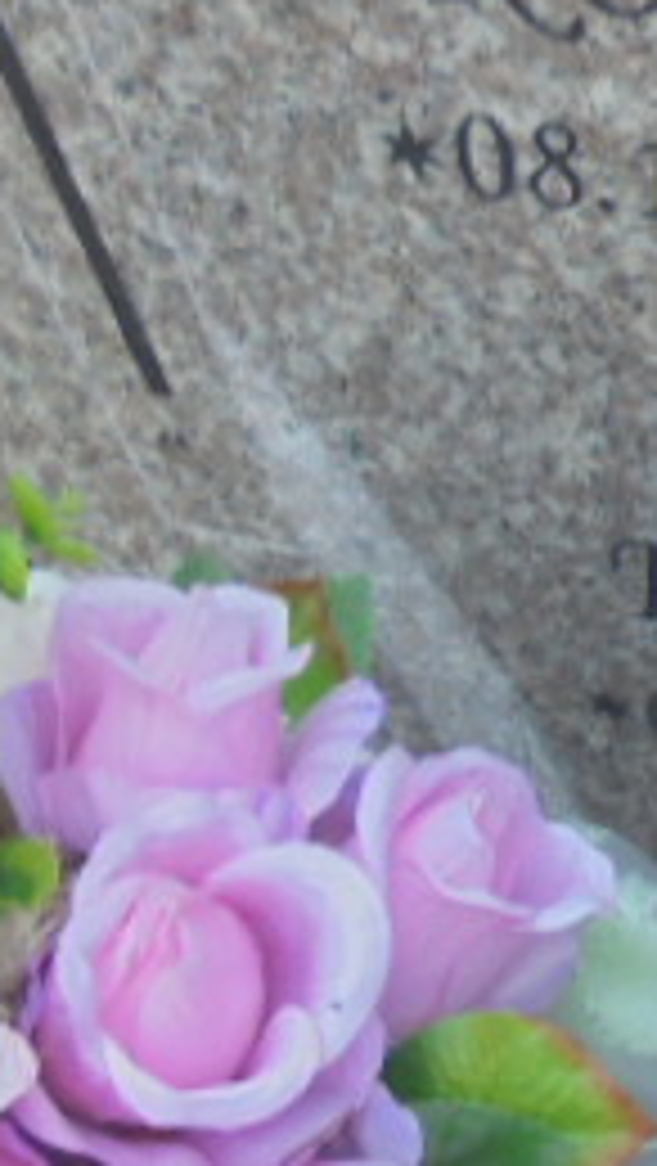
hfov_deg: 15.3
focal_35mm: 70
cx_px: 1112
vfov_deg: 29.5
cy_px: 248
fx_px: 2164
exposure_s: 1/30
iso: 100
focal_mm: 4.6
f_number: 3.5
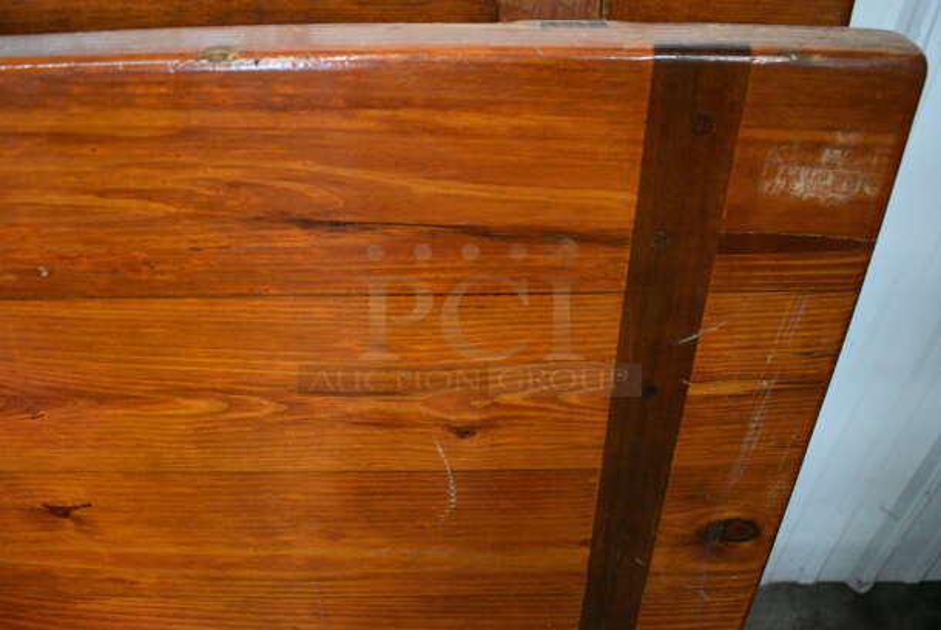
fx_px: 785
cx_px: 470
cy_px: 315
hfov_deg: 61.9
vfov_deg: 43.7
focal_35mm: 30
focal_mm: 20
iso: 6400
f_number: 3.8
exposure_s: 1/125
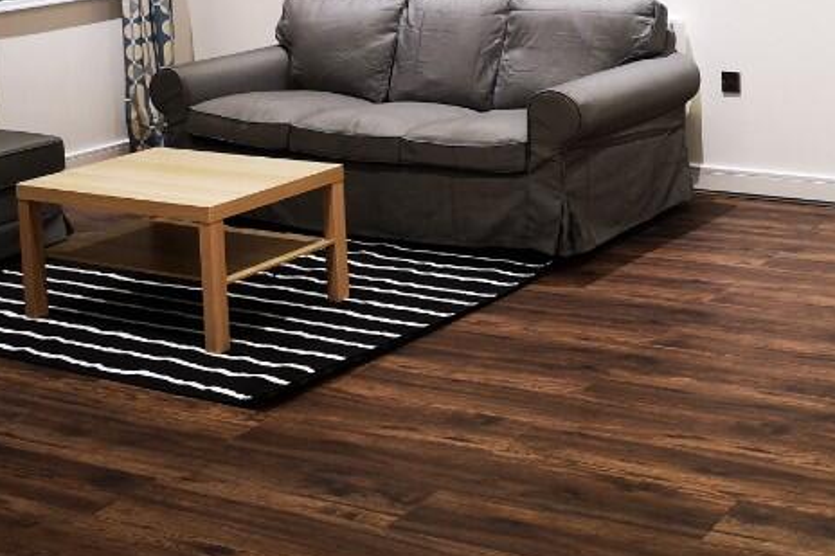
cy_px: -68
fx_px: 1437
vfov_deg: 20.8
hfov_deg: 31.0
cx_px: 740
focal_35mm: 62
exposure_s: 1/33.3
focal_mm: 5.58
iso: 160
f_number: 1.8
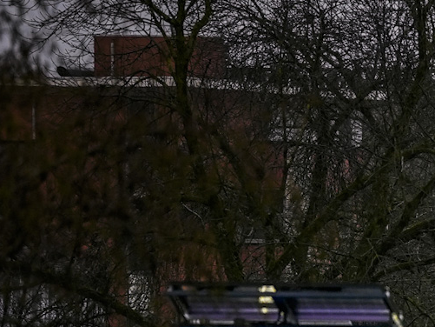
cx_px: 822
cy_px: 542
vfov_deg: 1.3
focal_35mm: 1106
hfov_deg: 1.8
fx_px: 13902
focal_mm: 200
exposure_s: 1/500
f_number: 2.8
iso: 400
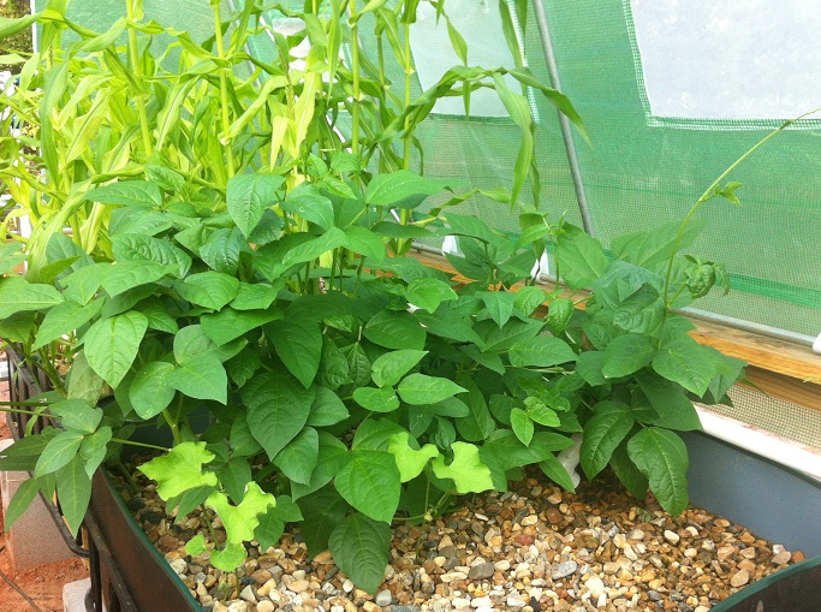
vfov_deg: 35.8
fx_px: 947
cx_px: 441
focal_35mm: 40
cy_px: 307
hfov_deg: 46.9
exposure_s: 1/60
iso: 80
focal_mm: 3.85
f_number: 2.8
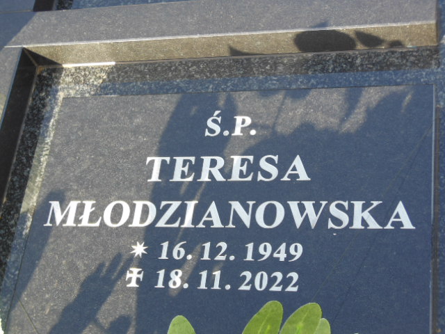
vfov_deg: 22.3
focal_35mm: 66
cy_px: 167
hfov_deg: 29.4
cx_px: 222
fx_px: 848
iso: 125
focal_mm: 11.7
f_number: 4.3
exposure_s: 1/125
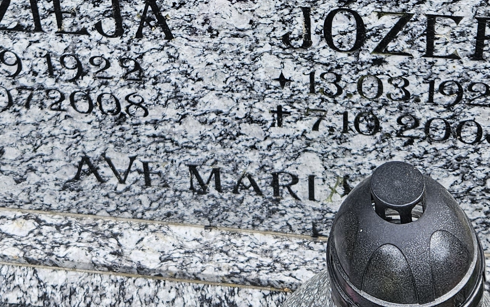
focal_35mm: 75
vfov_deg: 16.0
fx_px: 1002
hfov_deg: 27.4
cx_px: 191
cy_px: -153
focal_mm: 5.4
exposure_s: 1/296
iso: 25
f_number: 1.8
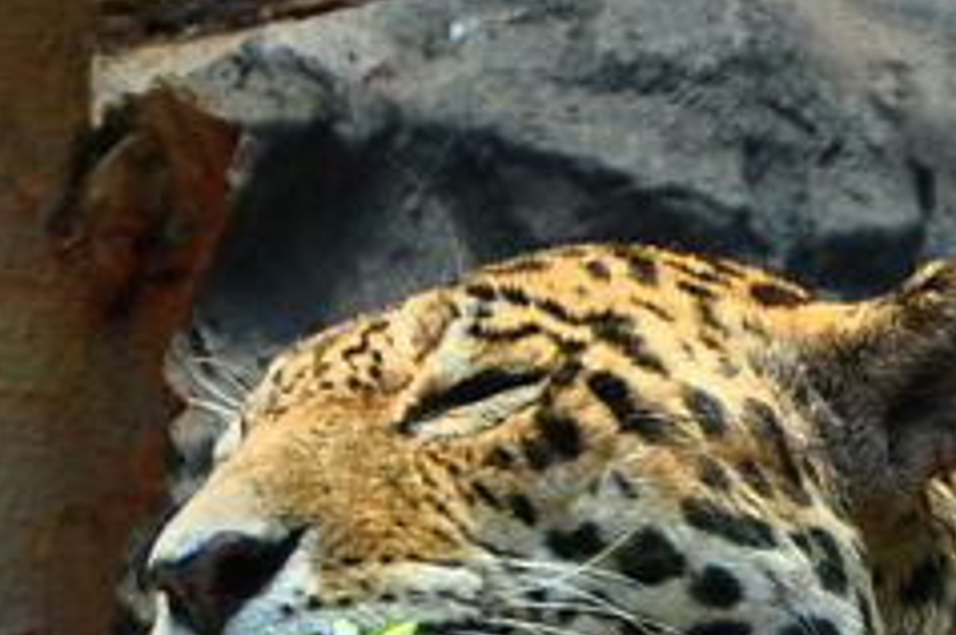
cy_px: 681
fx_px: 21097
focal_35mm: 796
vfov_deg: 1.7
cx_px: 1703
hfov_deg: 2.6
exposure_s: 1/80
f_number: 5.6
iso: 400
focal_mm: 105
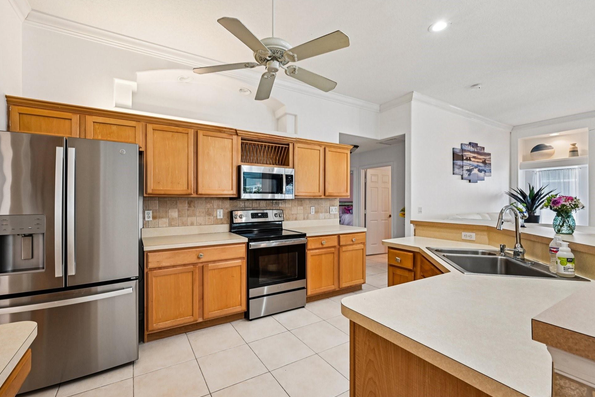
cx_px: 282
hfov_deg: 100.3
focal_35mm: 15
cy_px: 209
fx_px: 248
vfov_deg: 77.3
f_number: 8
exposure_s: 1/15
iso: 640
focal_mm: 14
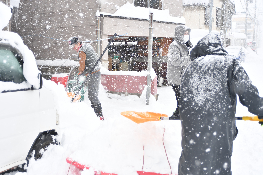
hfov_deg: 42.3
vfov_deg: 28.9
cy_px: 88
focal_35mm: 46
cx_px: 132
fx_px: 340
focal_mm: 31
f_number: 3.5
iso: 125
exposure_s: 1/250
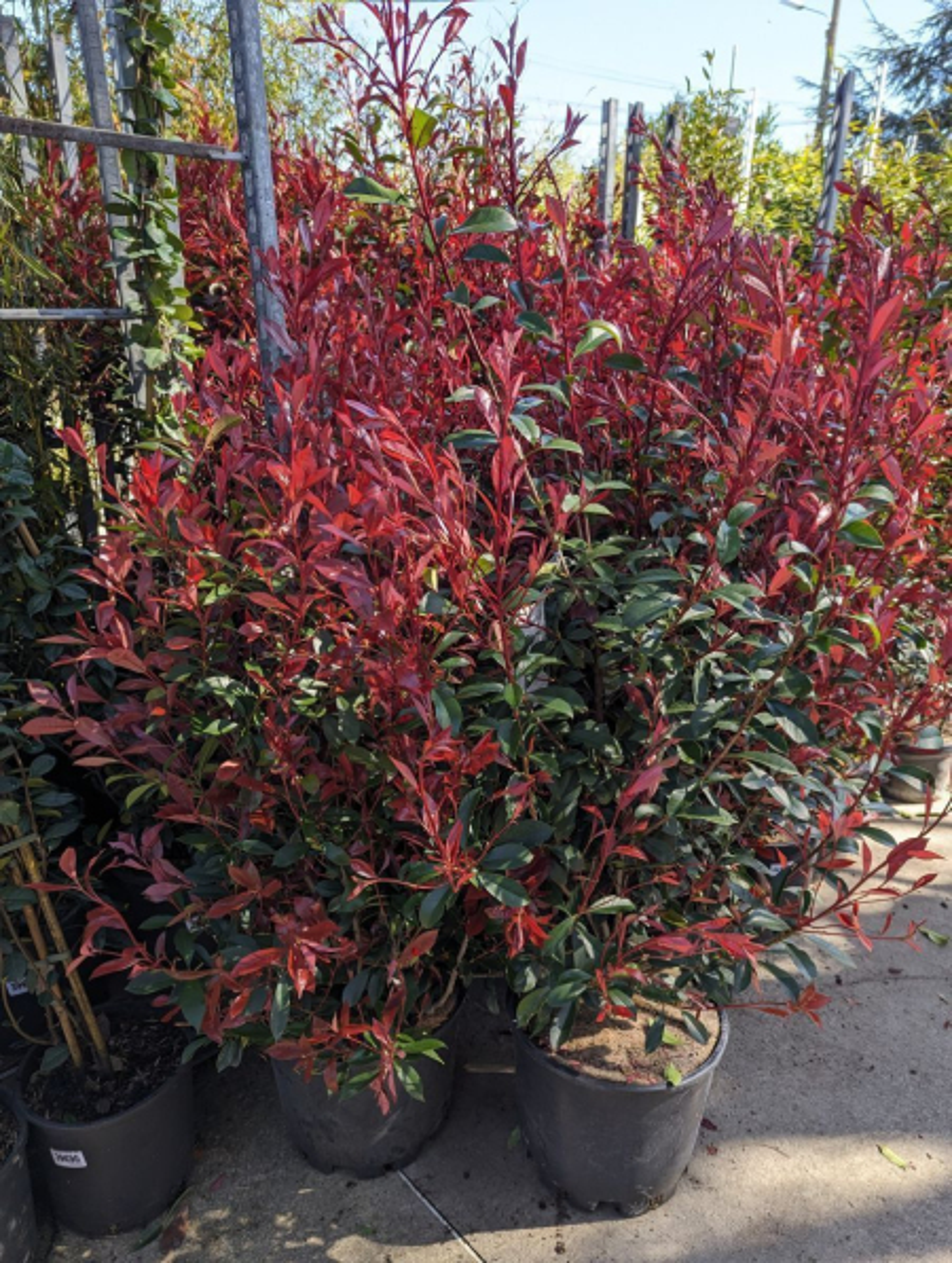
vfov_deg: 71.5
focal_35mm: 24
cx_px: 476
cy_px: 632
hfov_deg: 57.0
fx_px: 877
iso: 40
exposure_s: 1/324
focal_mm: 6.81
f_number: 1.85
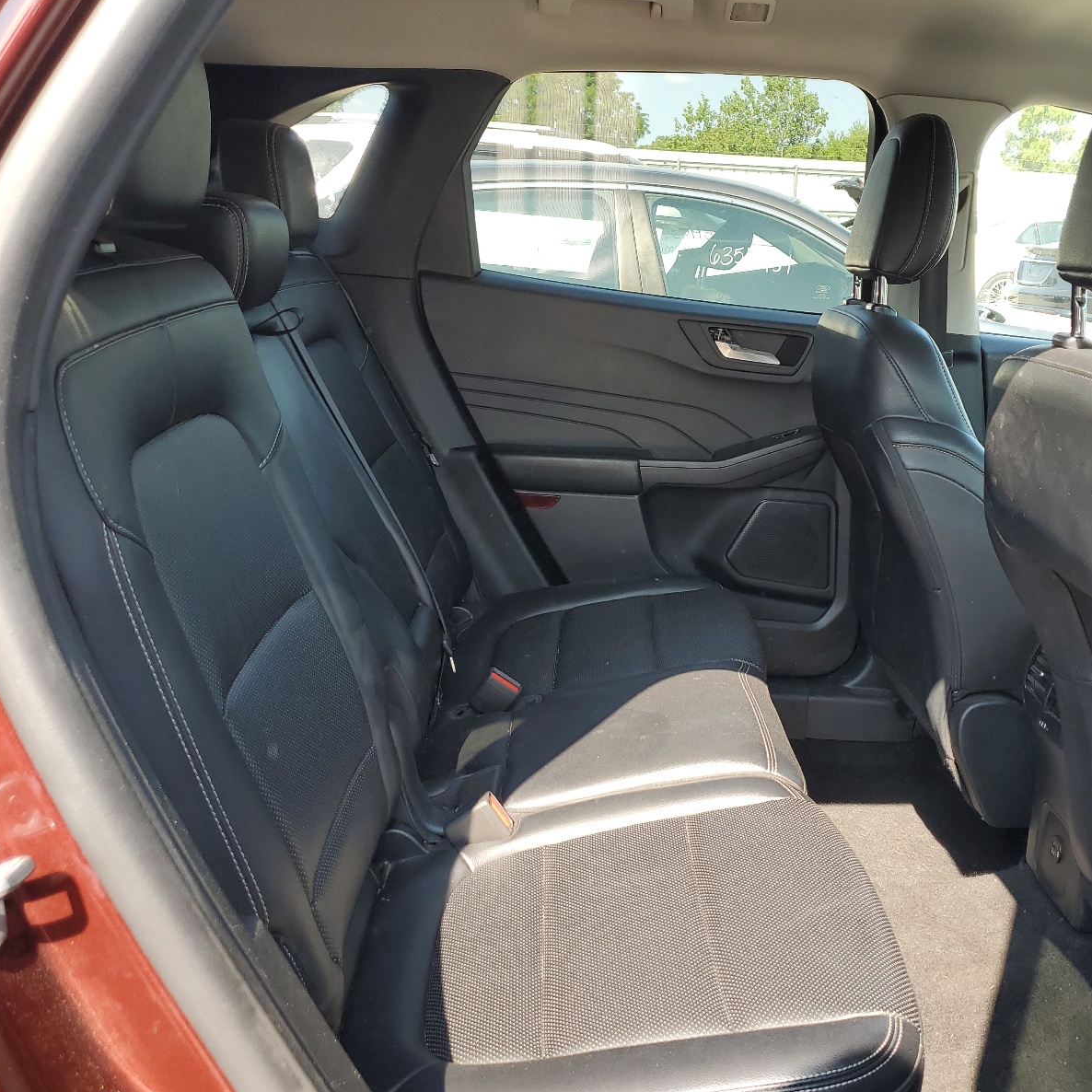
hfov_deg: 52.1
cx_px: 671
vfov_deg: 52.5
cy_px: 548
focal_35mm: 31
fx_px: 1106
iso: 50
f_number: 1.5
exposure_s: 1/263
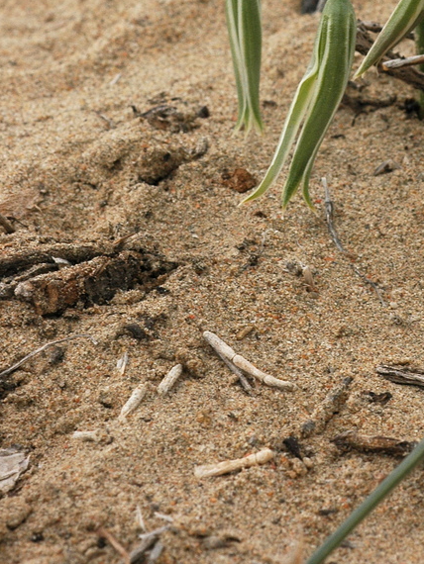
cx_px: 375
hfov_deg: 8.1
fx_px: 2970
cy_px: -12
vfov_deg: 10.8
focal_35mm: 182
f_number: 16
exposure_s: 1/100
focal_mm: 60
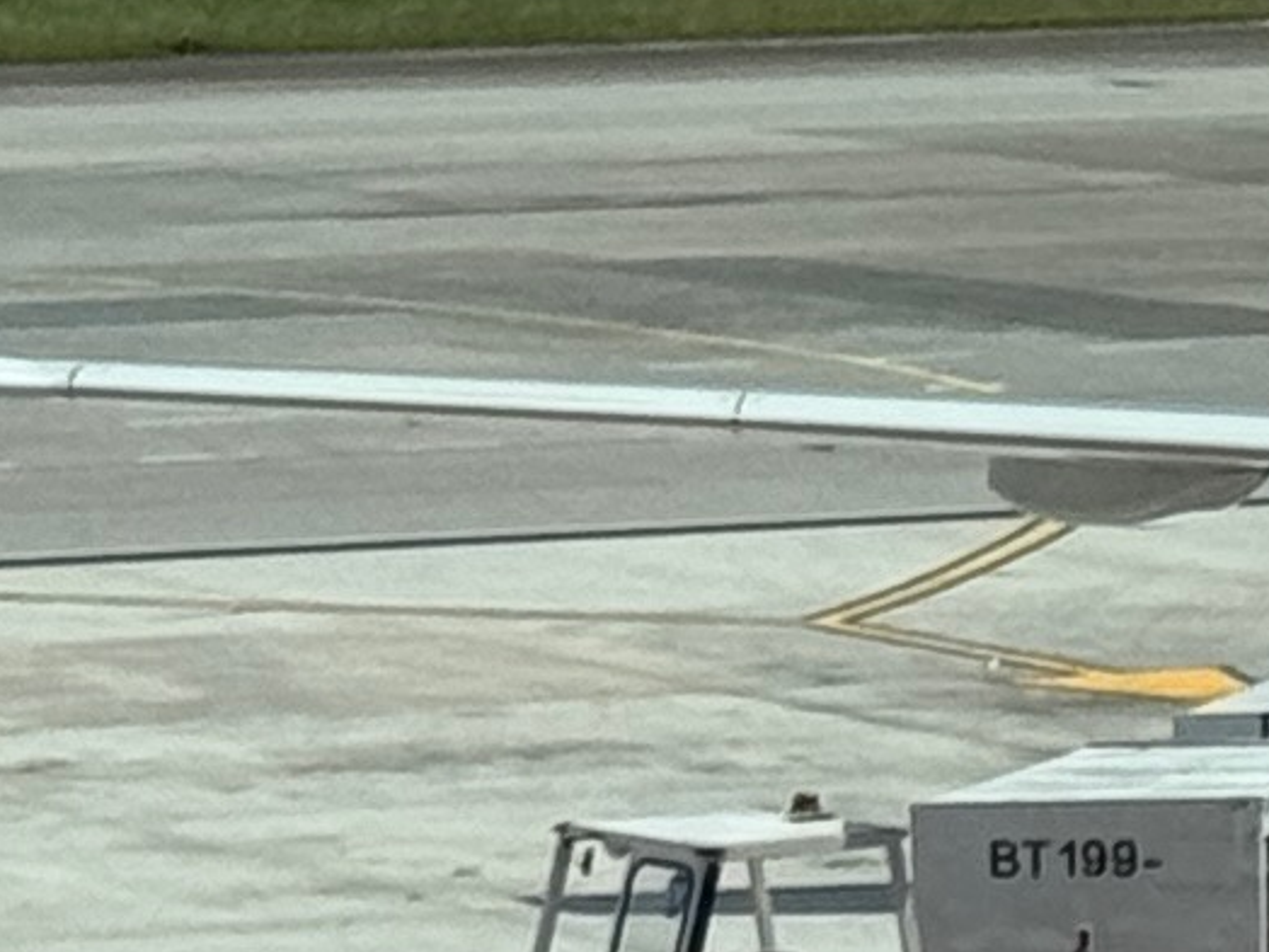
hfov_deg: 5.1
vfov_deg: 4.0
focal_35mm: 369
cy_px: 143
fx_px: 13527
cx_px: 3553
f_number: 1.78
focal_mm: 6.76
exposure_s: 1/2959
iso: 64
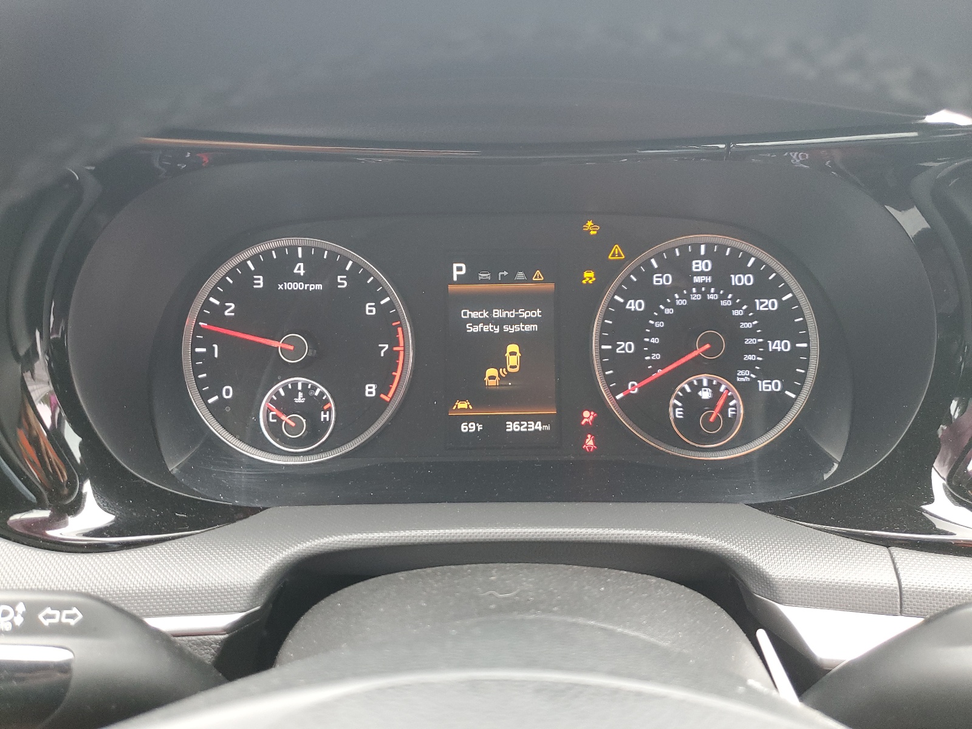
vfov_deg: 53.1
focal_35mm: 26
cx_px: 486
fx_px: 730
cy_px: 364
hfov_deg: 67.3
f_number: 1.5
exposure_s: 1/60.2
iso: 109
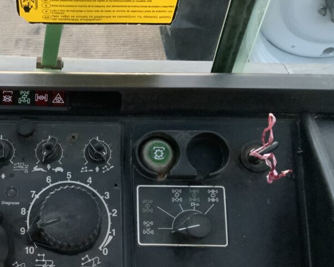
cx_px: 54
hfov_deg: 37.0
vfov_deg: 30.8
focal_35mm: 48
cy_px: 205
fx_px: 474
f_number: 1.8
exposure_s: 1/20
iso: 500
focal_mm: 3
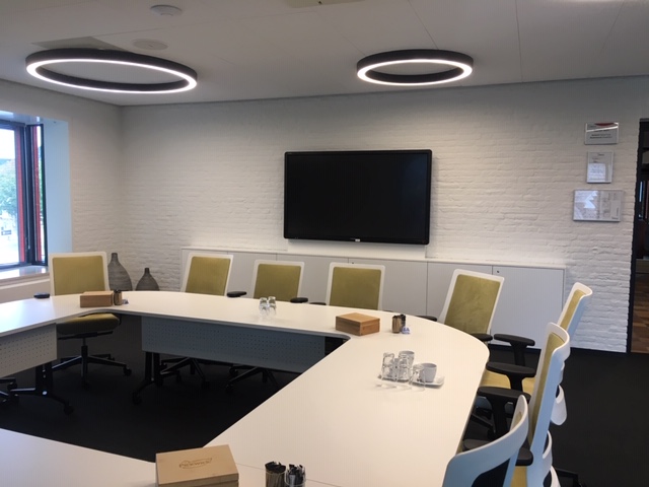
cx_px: 324
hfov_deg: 61.7
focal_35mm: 29
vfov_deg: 48.2
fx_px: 544
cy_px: 244
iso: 50
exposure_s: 1/33
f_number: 2.2
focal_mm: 4.15
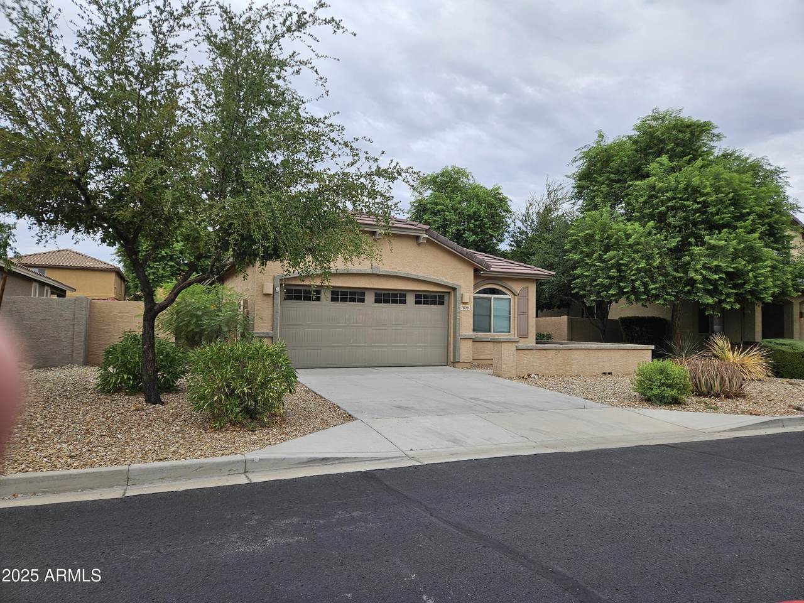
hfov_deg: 73.9
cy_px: 302
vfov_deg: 58.9
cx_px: 402
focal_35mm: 23
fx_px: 534
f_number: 1.8
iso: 32
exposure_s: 1/2000
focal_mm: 5.4
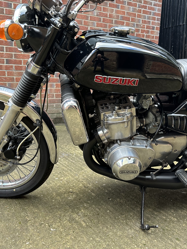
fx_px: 238
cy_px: 123
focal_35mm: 33
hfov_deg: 42.9
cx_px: 82
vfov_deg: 55.4
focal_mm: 6.86
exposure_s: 1/121
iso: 100
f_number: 1.78
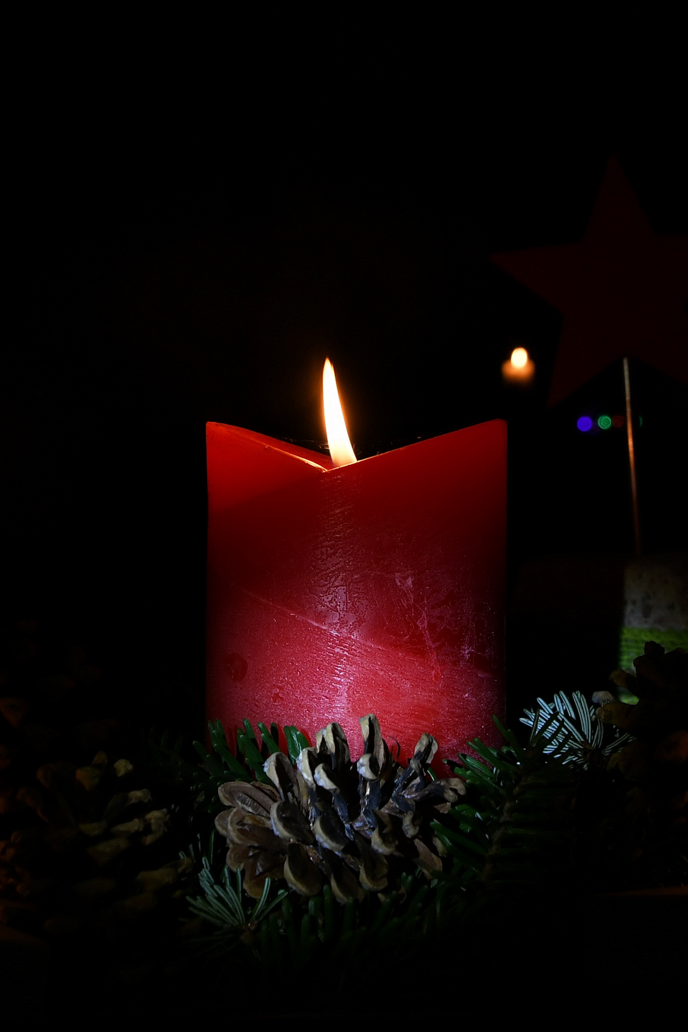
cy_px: 516
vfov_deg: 43.6
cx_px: 344
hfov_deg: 29.9
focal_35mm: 45
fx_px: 1290
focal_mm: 30
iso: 500
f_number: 8
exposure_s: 1/60
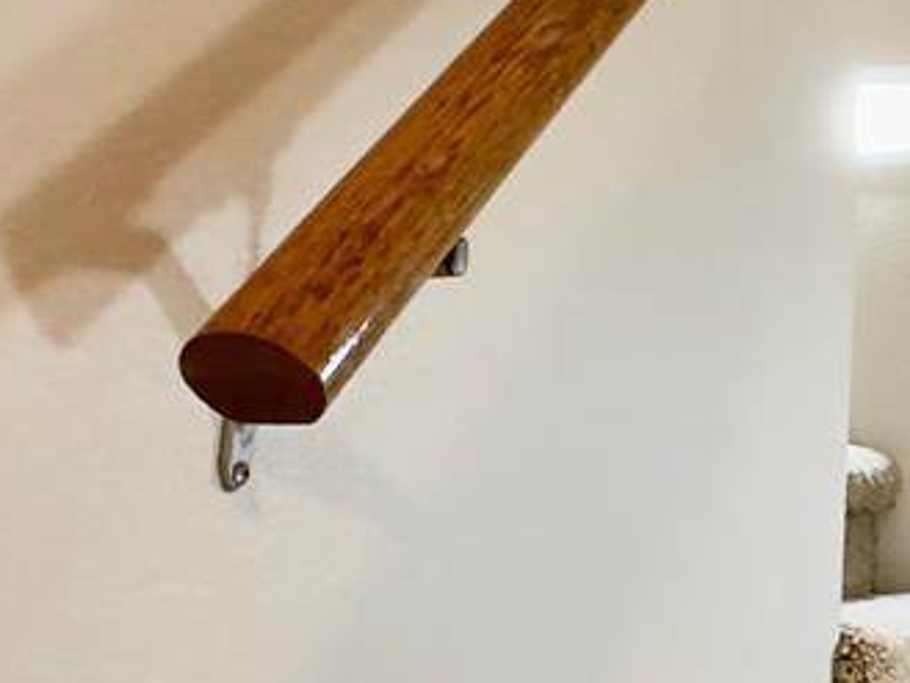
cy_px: 72
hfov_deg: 24.4
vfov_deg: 21.2
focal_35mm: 68
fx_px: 1788
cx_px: 1228
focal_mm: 2.22
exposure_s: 1/60
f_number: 2.2
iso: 500
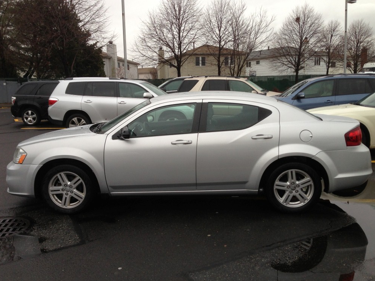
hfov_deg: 54.0
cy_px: 144
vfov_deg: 41.8
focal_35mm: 34
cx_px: 184
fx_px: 368
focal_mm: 4.13
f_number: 2.4
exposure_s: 1/125
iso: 50
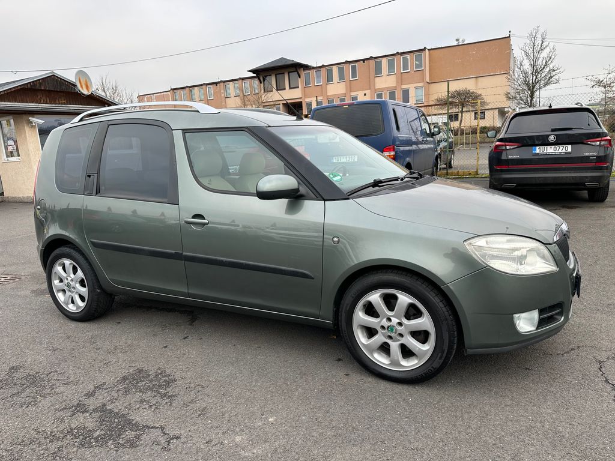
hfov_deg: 71.6
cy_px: 230
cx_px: 308
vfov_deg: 56.8
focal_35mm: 24
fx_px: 426
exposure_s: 1/121
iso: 50
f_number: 1.78
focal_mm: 6.86
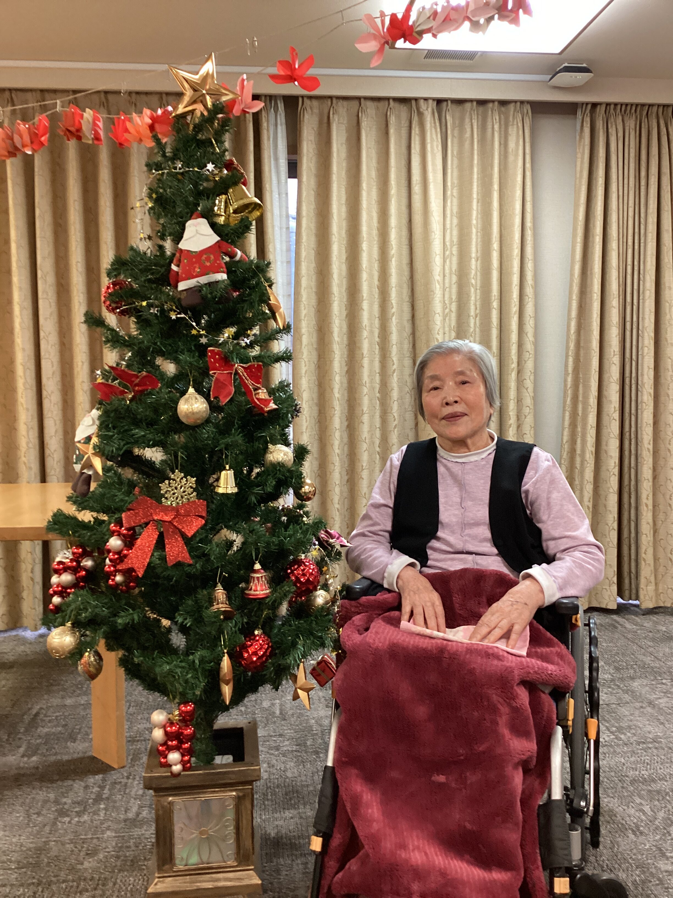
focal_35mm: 31
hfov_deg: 45.4
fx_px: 804
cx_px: 336
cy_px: 449
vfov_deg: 58.4
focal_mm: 3.3
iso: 320
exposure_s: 1/50
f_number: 2.4
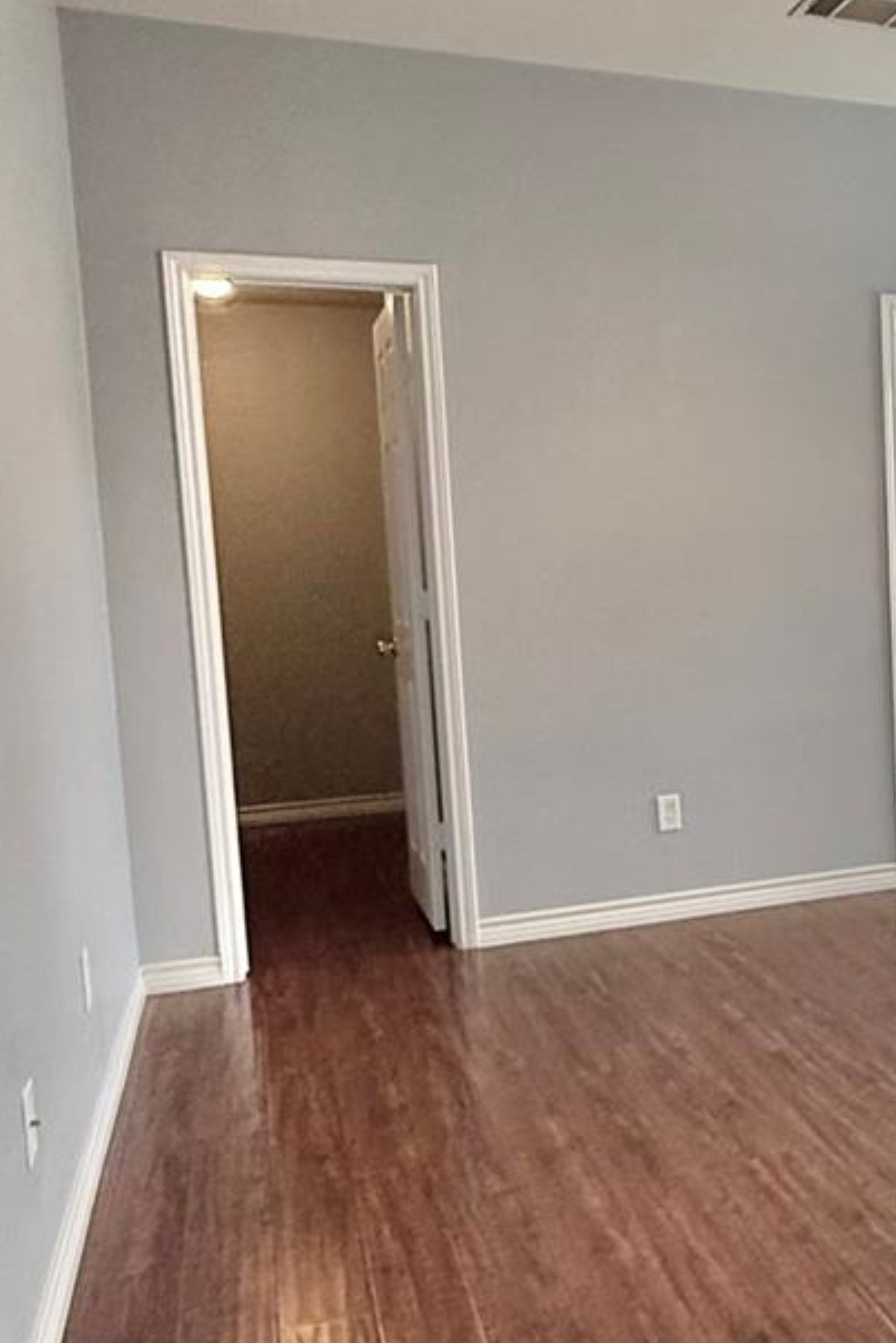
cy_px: 692
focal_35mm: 37
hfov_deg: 33.3
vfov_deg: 51.9
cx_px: 874
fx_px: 1380
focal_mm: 2.22
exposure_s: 1/120
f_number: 2.2
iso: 320
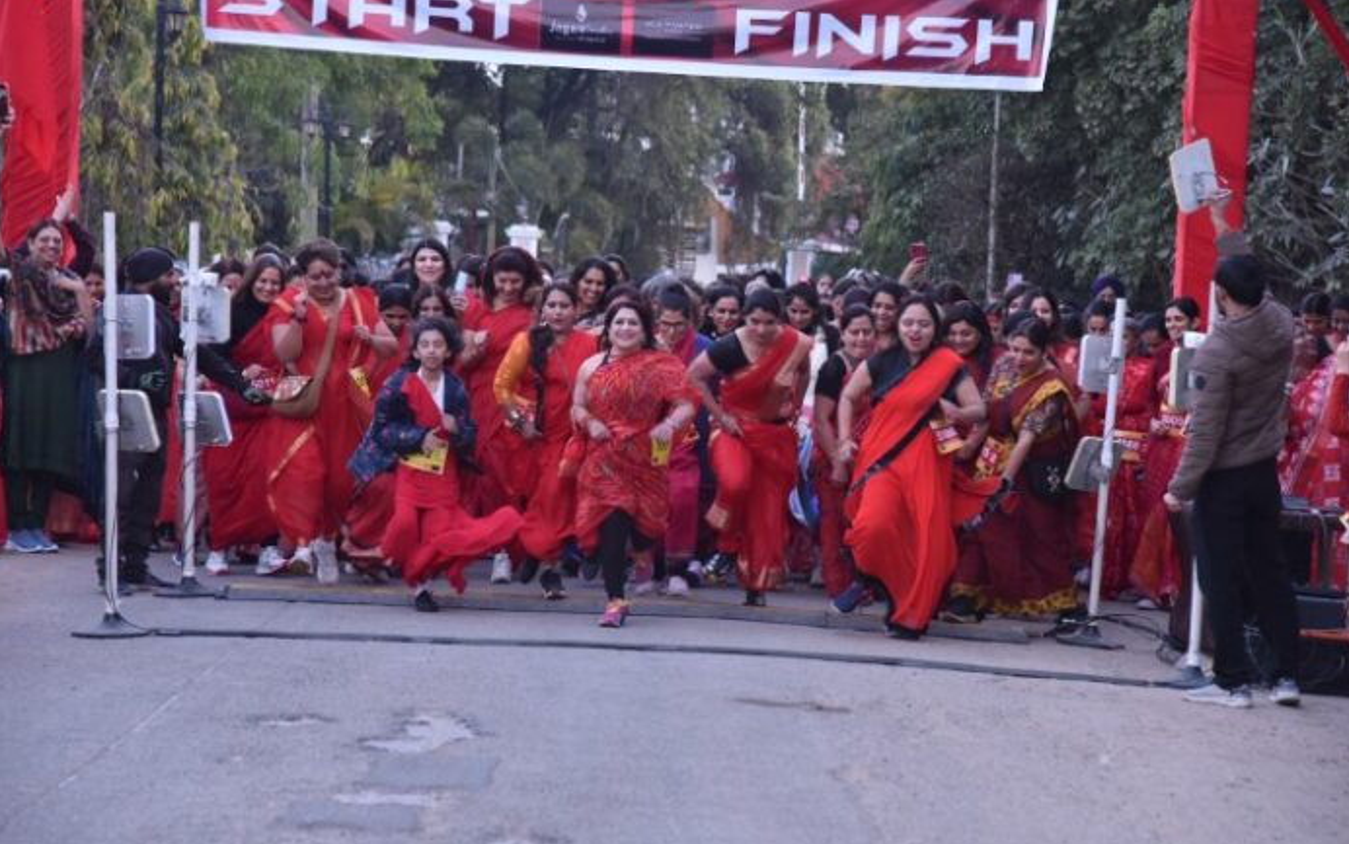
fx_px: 4524
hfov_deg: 17.0
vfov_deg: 10.7
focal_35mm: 123
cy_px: 404
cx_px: 674
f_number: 5.6
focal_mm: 120
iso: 2000
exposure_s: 1/125
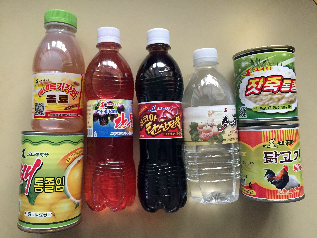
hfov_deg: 61.7
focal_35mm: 29
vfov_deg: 48.2
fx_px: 266
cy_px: 119
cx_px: 158
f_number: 2.2
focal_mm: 4.15
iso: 250
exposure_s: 1/30
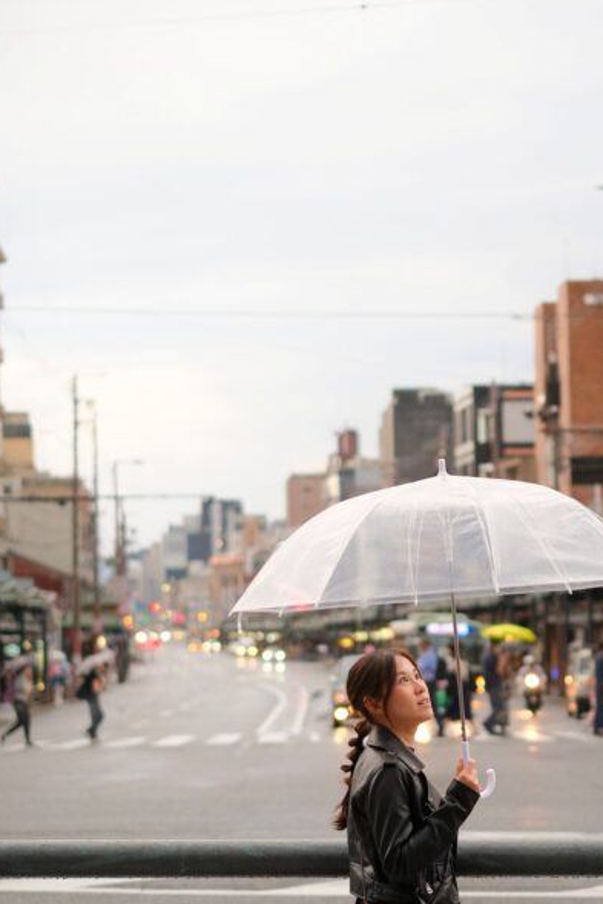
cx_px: 407
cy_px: 525
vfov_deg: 23.4
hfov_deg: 15.7
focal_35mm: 87
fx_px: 2184
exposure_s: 1/320
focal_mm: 33
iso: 400
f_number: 1.4
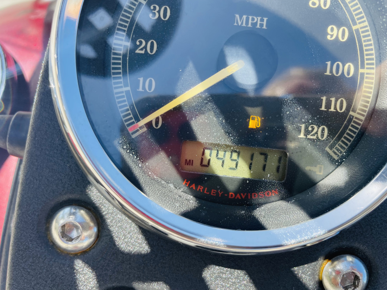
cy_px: 145
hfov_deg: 67.3
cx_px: 194
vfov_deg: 53.1
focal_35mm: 26
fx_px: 291
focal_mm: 4.2
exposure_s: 1/530
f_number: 1.6
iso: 32
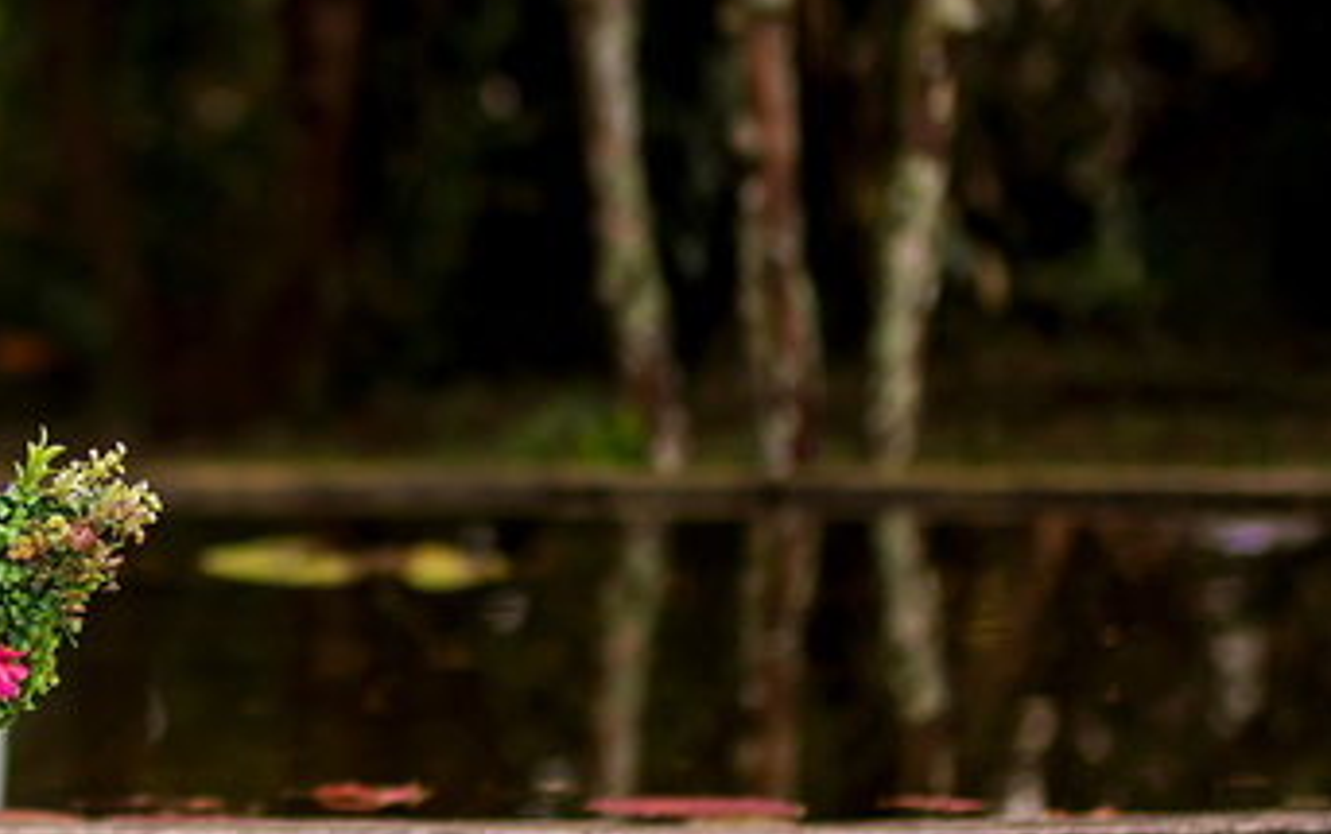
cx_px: -539
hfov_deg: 6.8
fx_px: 11000
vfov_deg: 4.3
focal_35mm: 303
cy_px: 250
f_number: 1.4
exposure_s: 1/1600
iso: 100
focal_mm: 85
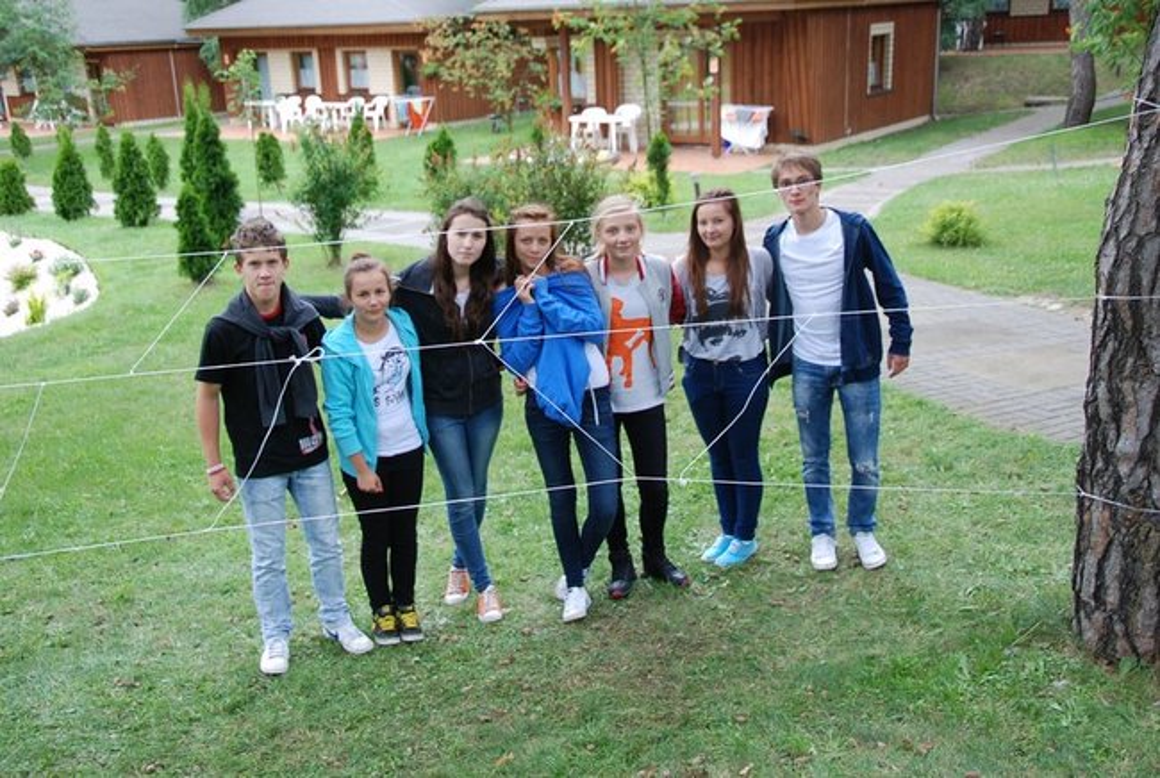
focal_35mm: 36
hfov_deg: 53.0
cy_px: 389
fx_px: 1162
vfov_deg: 37.0
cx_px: 580
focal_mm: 24
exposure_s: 1/80
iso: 200
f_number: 4.5
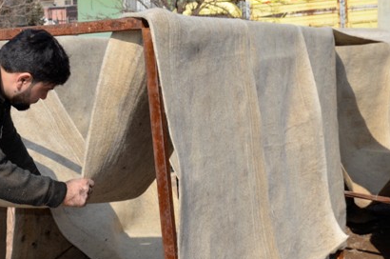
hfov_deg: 22.9
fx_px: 963
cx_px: 149
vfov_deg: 15.3
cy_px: 130
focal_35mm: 89
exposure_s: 1/250
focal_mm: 38
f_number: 7.1
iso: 100
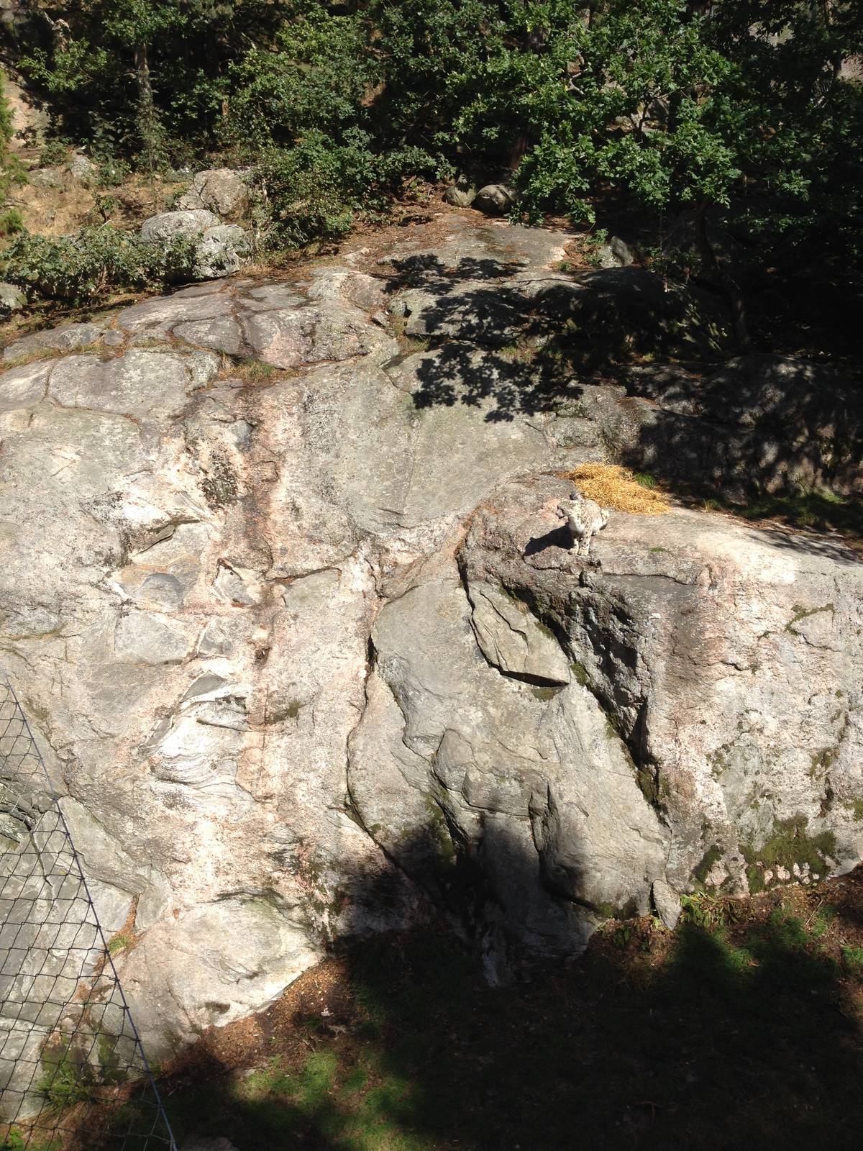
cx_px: 432
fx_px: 1163
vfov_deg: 52.6
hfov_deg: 40.7
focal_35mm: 35
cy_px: 576
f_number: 2.4
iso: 50
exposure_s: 1/1151
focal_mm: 4.28
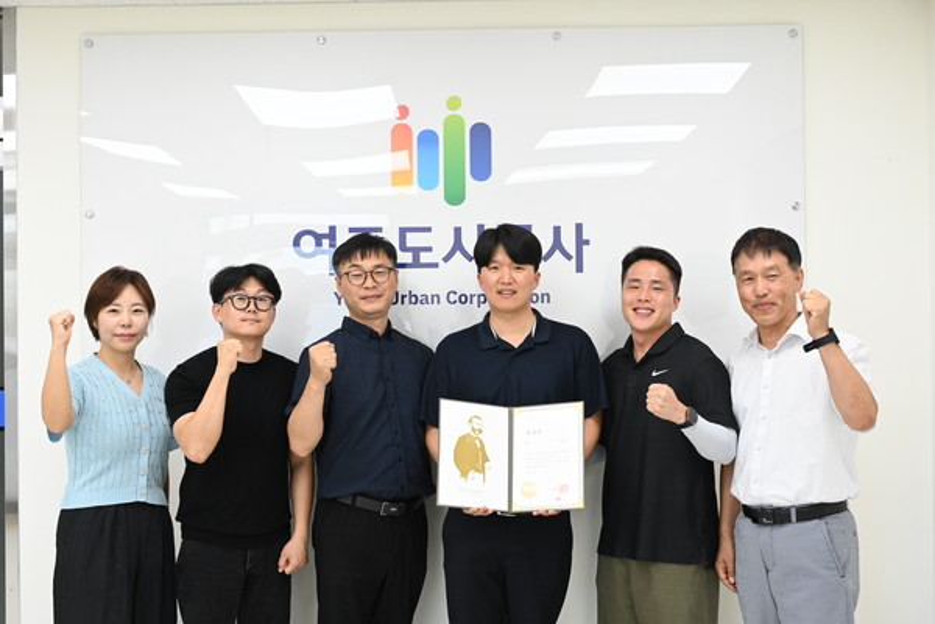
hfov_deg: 46.4
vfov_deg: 31.9
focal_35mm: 42
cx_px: 468
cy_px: 312
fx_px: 1091
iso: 4000
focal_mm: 42
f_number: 9
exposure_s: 1/250
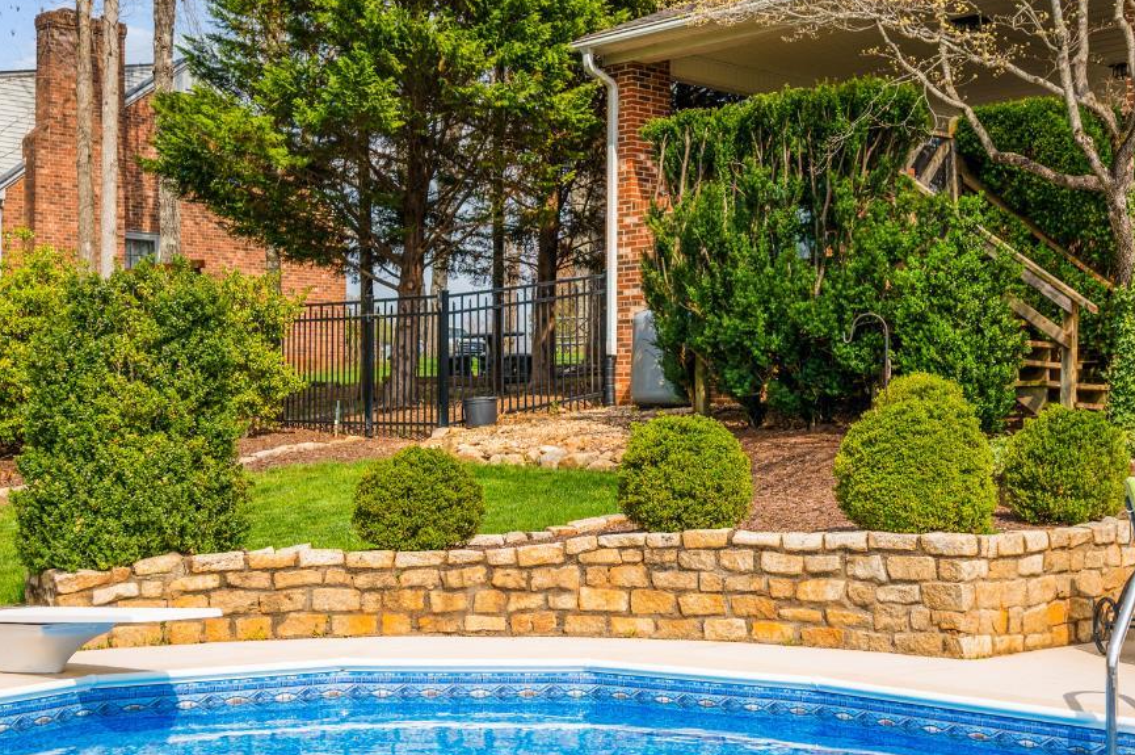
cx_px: 598
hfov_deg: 38.2
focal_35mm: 52
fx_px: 1638
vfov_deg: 25.9
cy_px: 425
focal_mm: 30
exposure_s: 1/1000
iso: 100
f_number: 4
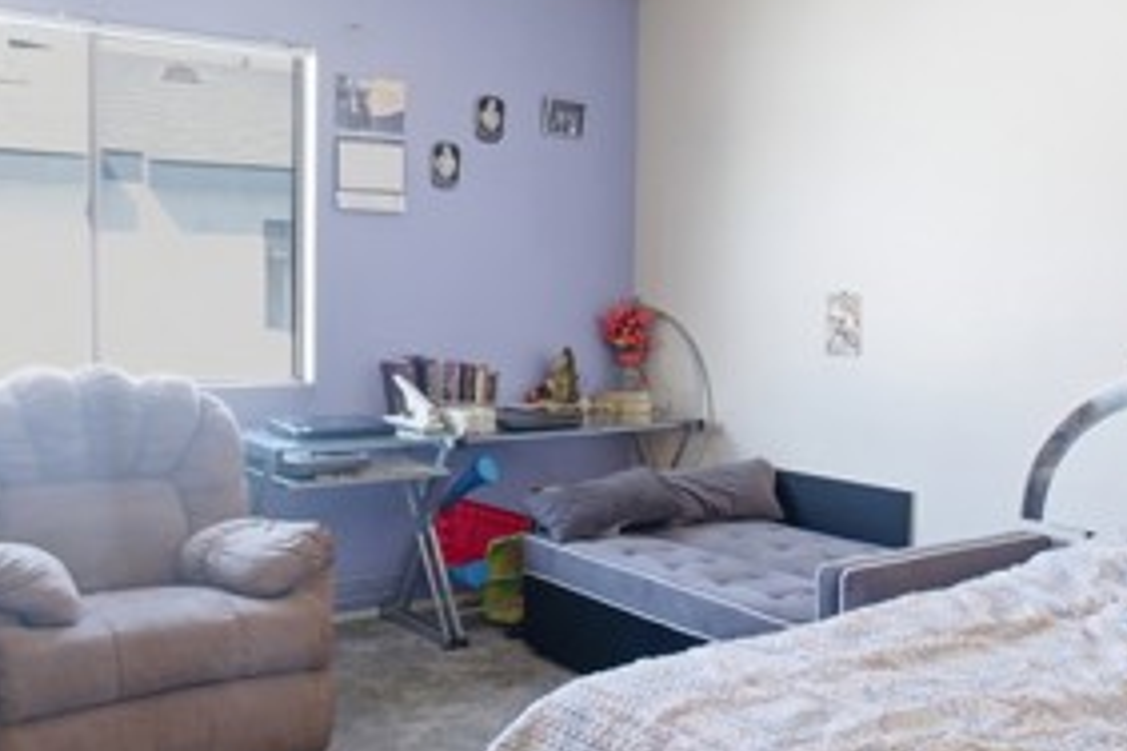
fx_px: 1064
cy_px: 302
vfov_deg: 38.7
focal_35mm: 34
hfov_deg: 55.6
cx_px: 480
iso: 800
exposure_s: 1/50
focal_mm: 10
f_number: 9
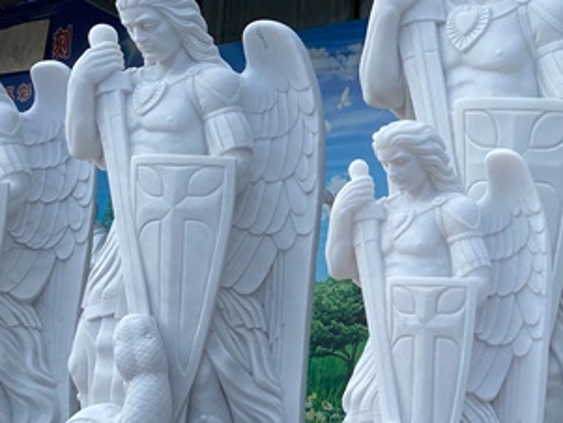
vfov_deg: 21.3
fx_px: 1123
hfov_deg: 24.7
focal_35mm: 69
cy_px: 230
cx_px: 720
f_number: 1.8
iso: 32
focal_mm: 4.25
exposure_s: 1/1300
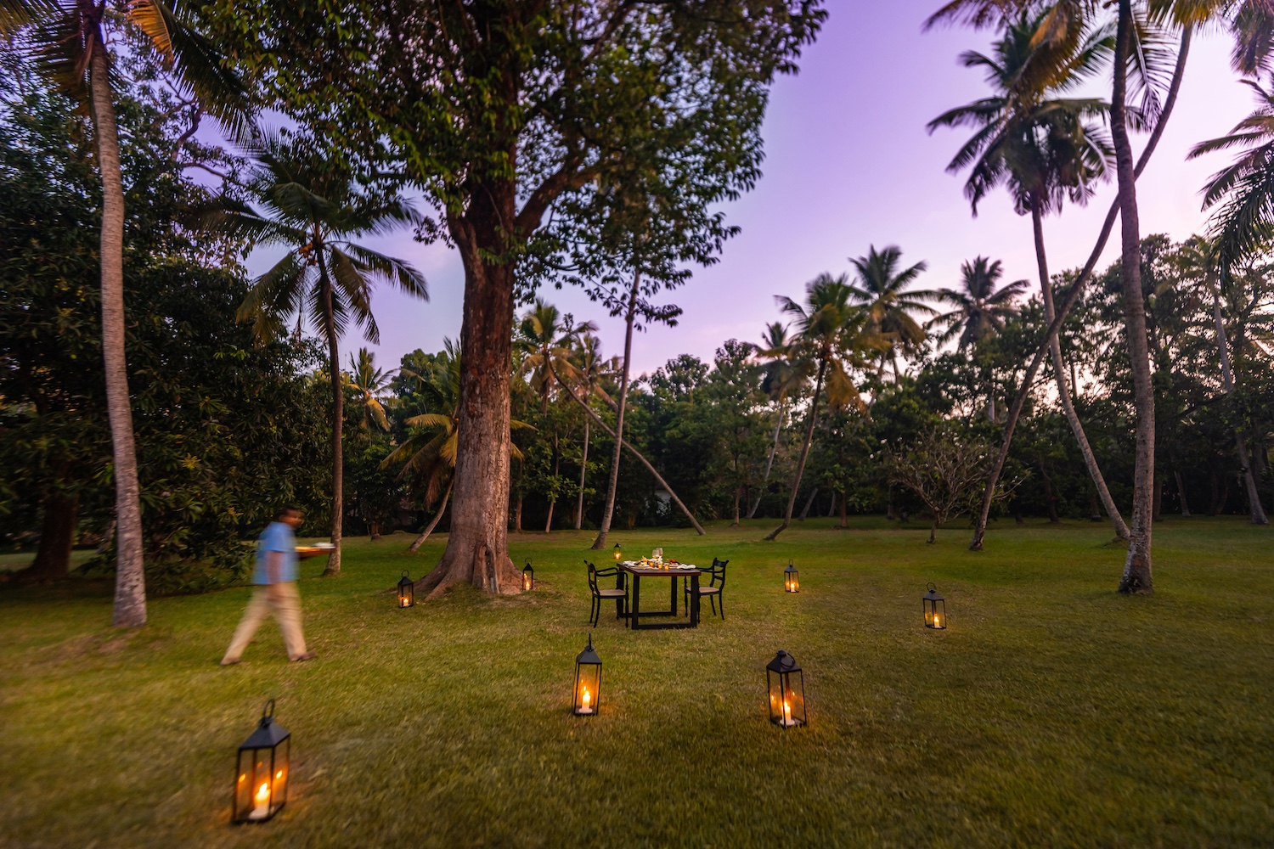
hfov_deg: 96.7
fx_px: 566
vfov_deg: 73.7
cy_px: 424
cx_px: 637
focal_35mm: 16
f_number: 4
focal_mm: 16
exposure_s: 1/8
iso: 200
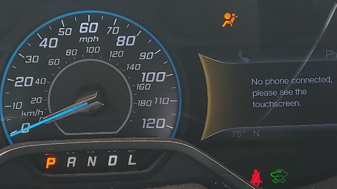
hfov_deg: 28.9
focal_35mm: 72
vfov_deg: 16.8
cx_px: 80
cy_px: 90
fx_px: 643
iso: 50
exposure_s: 1/217
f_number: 1.5
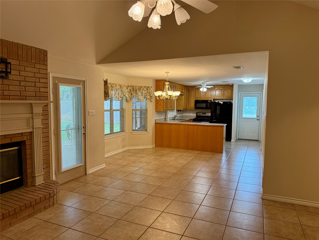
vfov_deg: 56.8
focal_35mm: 24
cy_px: 120
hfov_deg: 71.6
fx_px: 221
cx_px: 160
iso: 320
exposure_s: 1/120
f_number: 1.78
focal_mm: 6.76
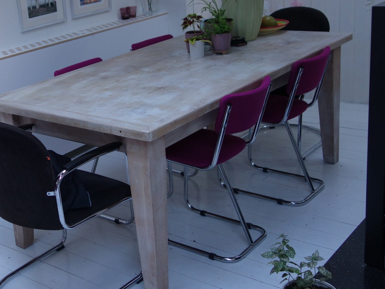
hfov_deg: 36.7
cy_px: 97
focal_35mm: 50
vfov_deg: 28.9
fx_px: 556
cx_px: 70
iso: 160
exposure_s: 1/30
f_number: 2.2
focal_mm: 10.4
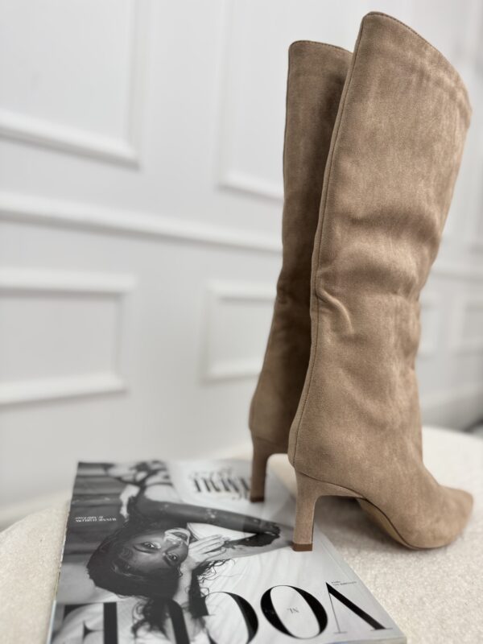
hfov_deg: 56.8
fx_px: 446
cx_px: 242
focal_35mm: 24
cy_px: 322
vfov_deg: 71.6
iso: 64
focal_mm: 6.76
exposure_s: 1/237
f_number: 1.78
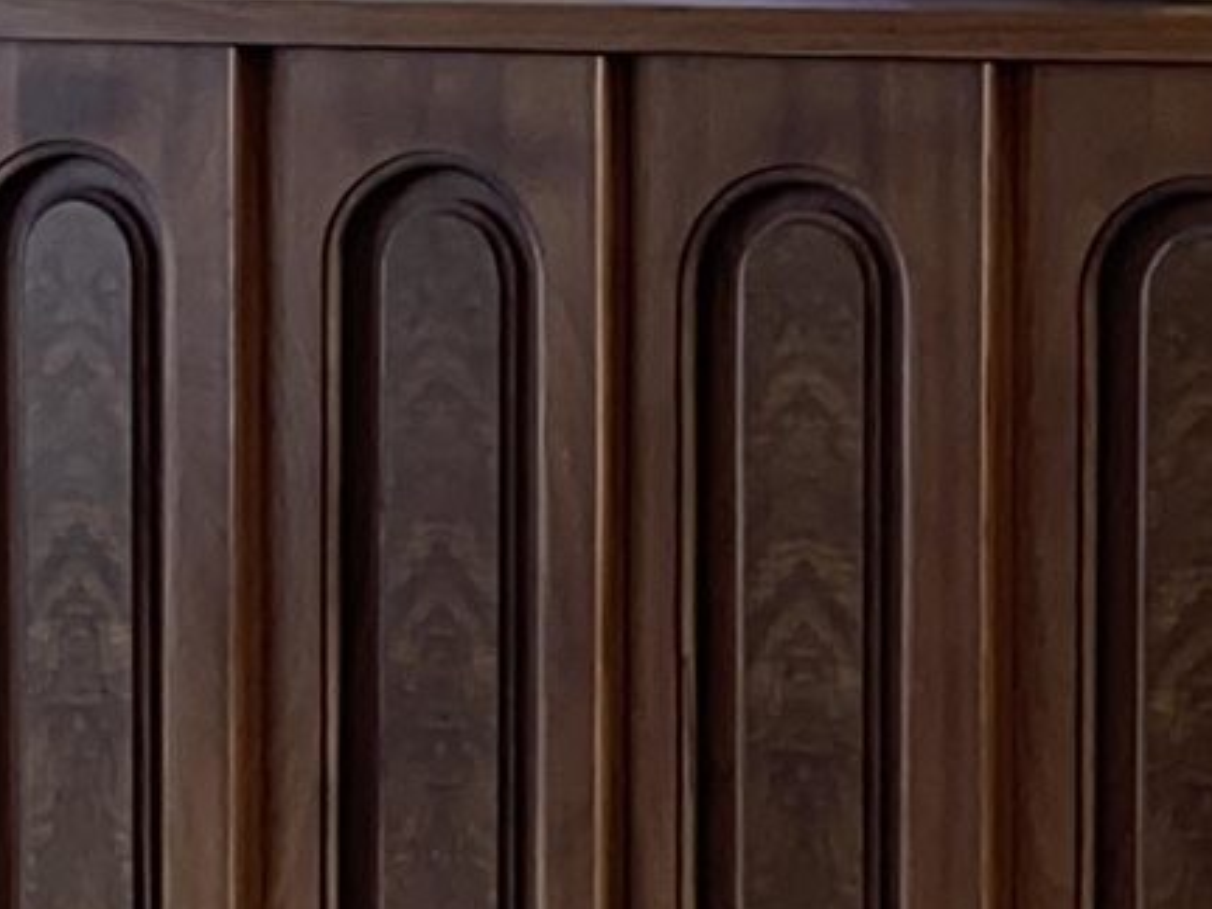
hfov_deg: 10.6
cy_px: 401
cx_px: 1013
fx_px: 6477
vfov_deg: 8.0
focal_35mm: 185
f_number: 1.8
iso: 32
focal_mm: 4.25
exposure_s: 1/28
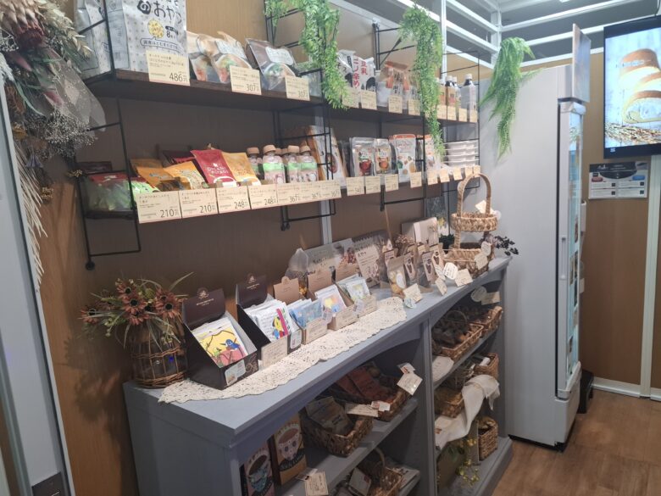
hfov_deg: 73.9
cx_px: 330
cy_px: 248
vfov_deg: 58.9
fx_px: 439
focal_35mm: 23
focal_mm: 5.54
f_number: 1.8
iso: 160
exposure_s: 1/120
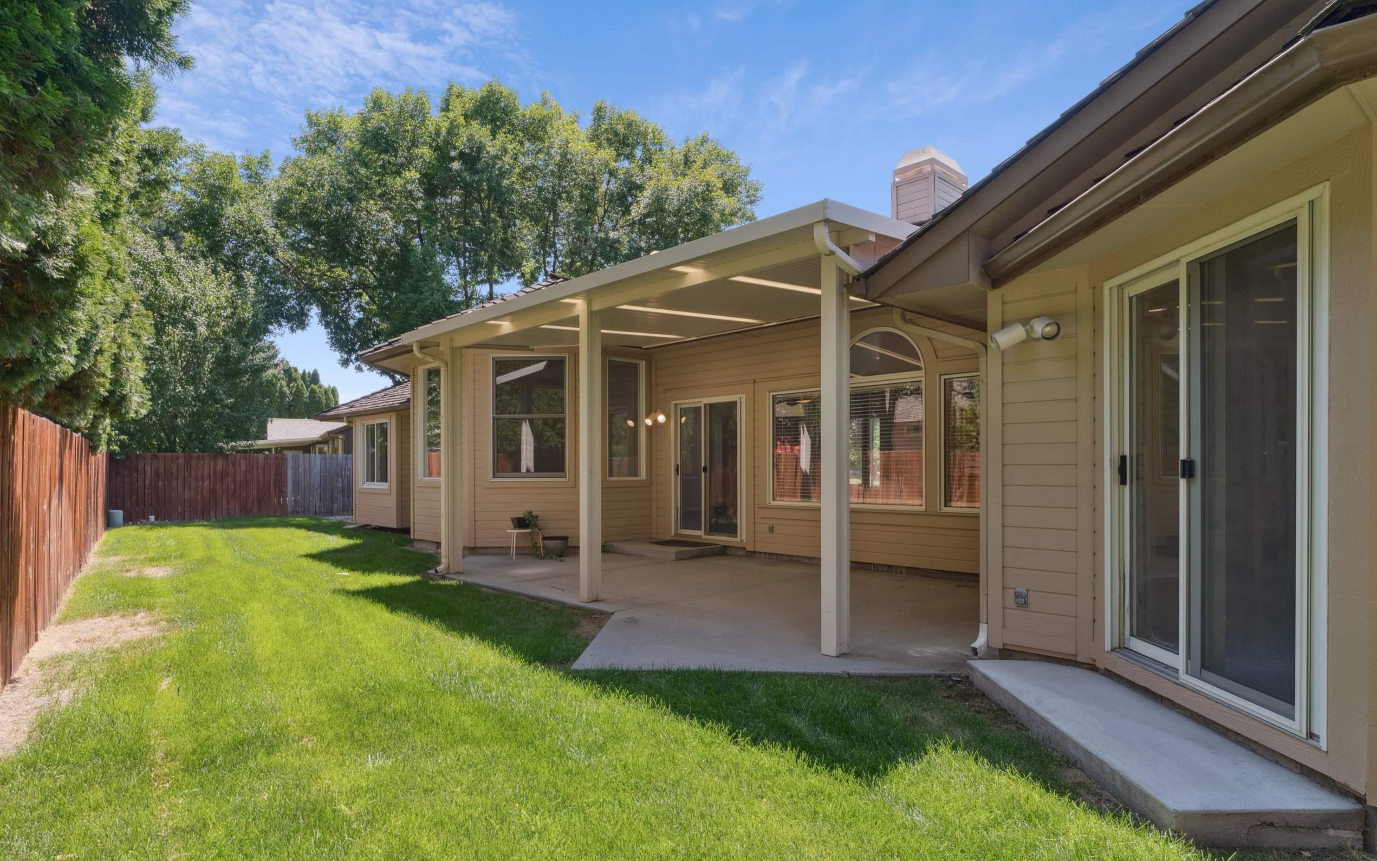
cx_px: 674
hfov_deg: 85.8
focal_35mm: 20
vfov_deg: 60.2
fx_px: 741
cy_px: 461
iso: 400
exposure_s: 1/60
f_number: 13
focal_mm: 18.7
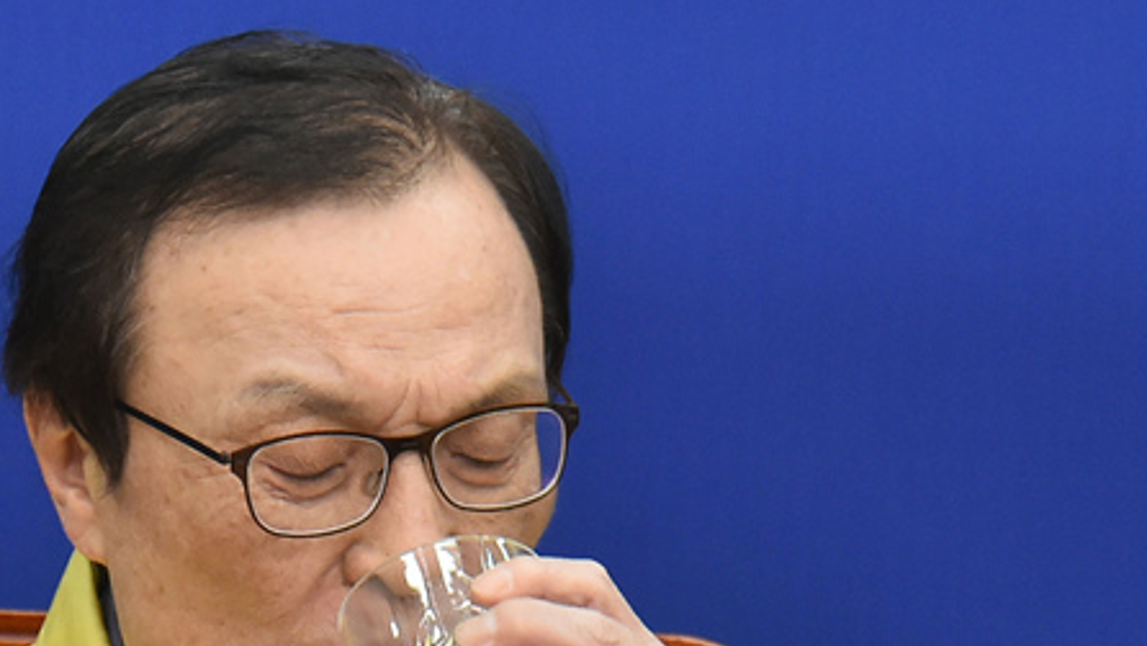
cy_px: 535
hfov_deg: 5.5
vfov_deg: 3.1
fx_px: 11893
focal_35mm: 391
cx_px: 442
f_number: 6.3
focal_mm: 260
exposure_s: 1/250
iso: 3200
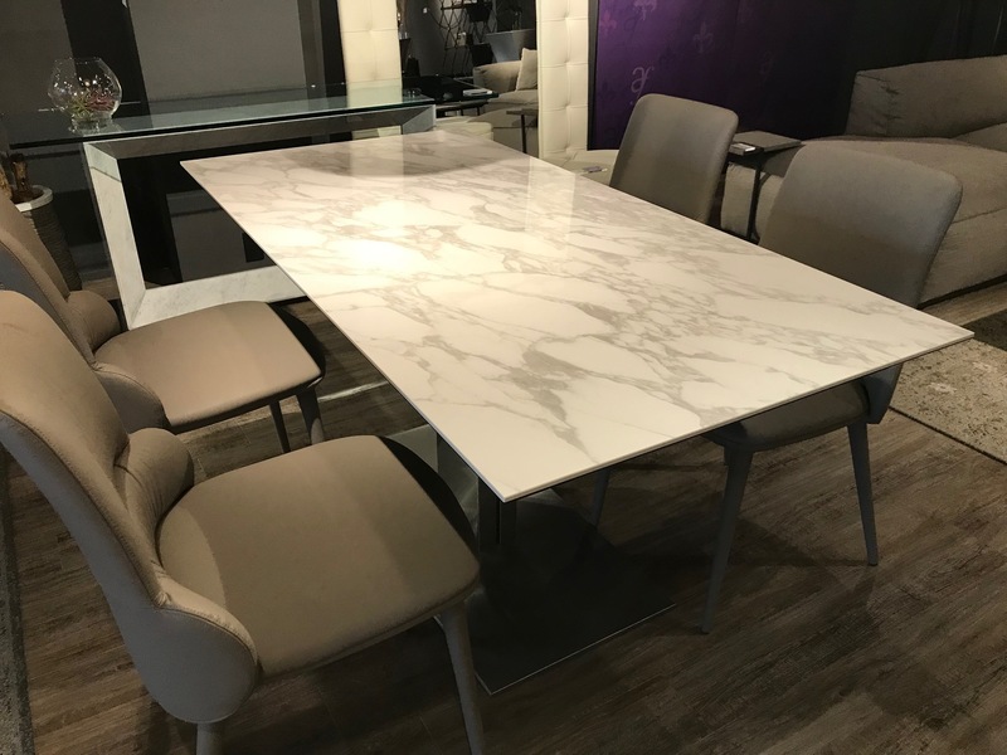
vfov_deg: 49.7
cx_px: 504
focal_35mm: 28
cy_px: 378
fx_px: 815
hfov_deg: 63.4
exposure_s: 1/30
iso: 32
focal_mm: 3.99
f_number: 1.8
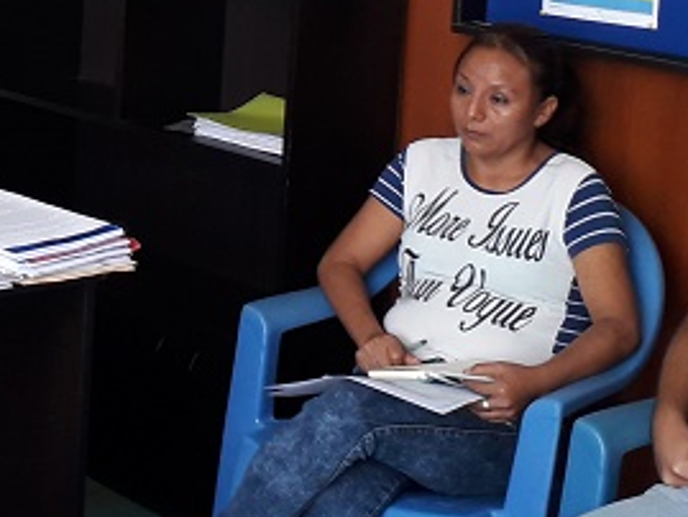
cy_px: -63
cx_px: -70
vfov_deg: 16.4
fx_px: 1730
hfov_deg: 21.3
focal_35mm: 87
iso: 80
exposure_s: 1/40
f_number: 1.9
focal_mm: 3.6
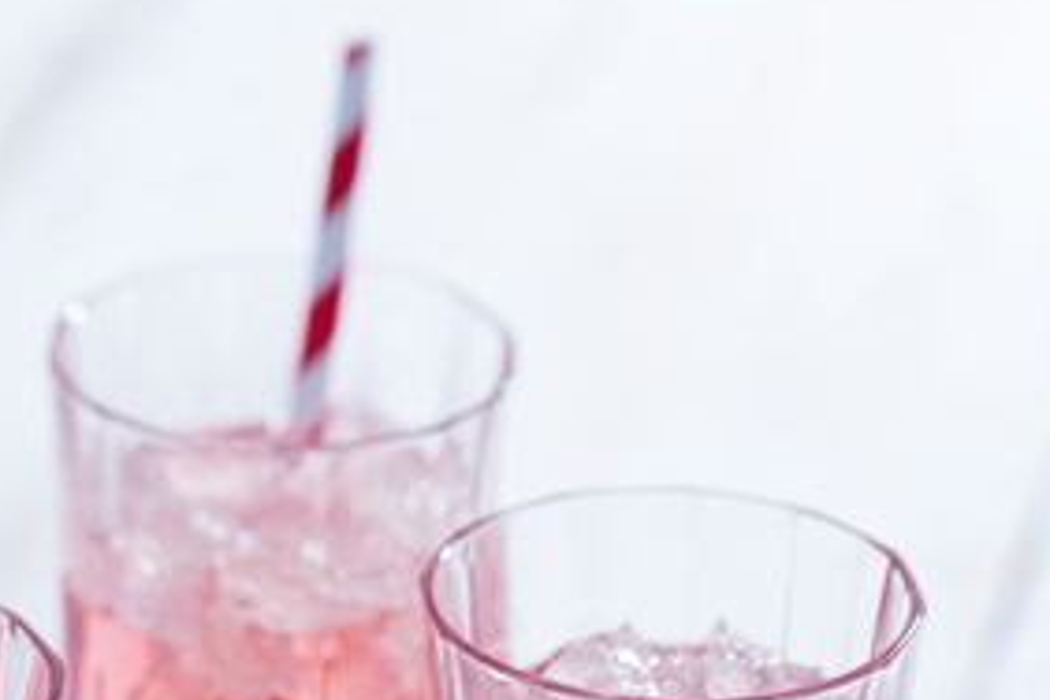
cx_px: -60
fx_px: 6358
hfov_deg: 9.4
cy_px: 814
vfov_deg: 6.3
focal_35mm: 218
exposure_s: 1/90
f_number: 4.2
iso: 100
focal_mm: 85
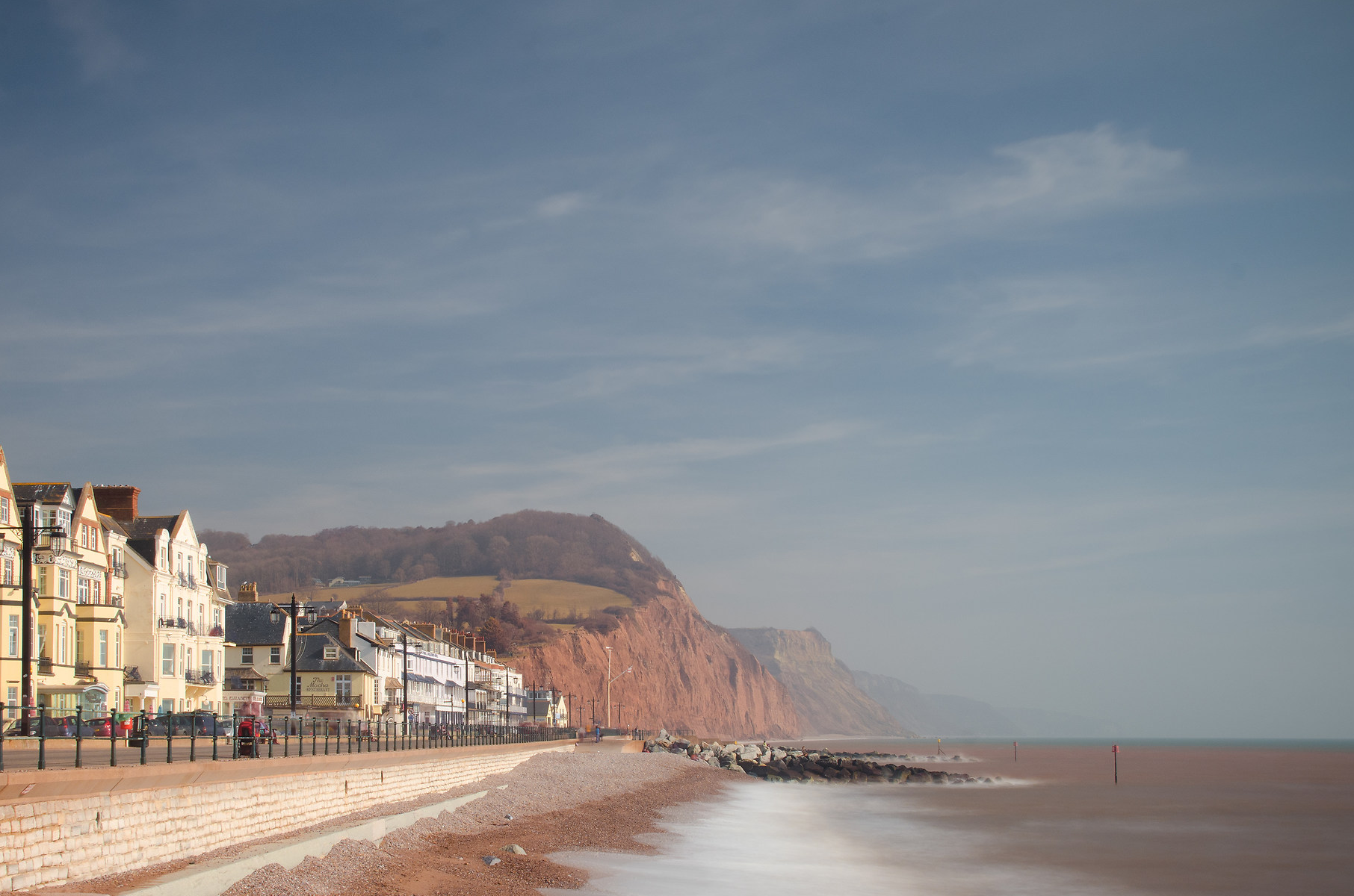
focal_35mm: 50
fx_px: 1864
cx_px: 561
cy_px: 539
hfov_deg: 39.8
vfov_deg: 27.0
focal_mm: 25
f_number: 14
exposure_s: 20
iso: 125
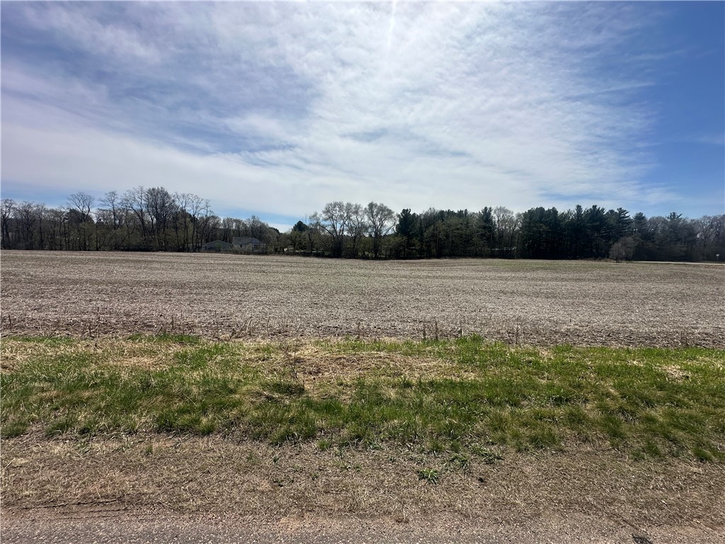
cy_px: 272
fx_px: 293
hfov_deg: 102.1
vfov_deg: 85.7
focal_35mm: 14
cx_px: 362
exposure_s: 1/4292
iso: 40
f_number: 2.2
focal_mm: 2.22
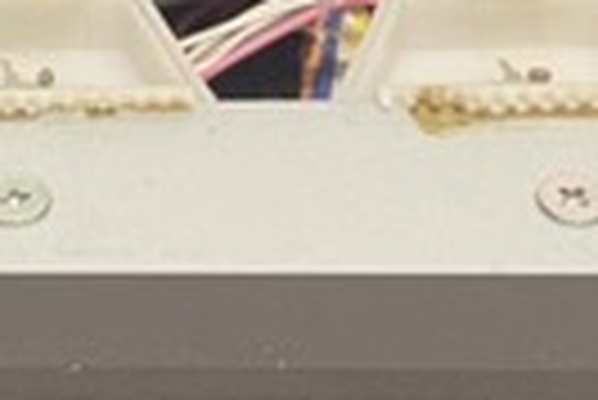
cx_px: -85
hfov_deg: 15.8
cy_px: 121
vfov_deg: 11.0
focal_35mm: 125
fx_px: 2079
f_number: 1.6
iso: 200
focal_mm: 5.1
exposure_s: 1/50
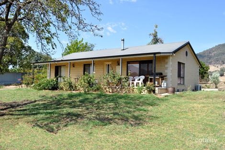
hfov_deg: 53.1
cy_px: 75
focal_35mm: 36
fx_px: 225
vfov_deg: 36.8
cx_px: 112
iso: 200
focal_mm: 24
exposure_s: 1/320
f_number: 9
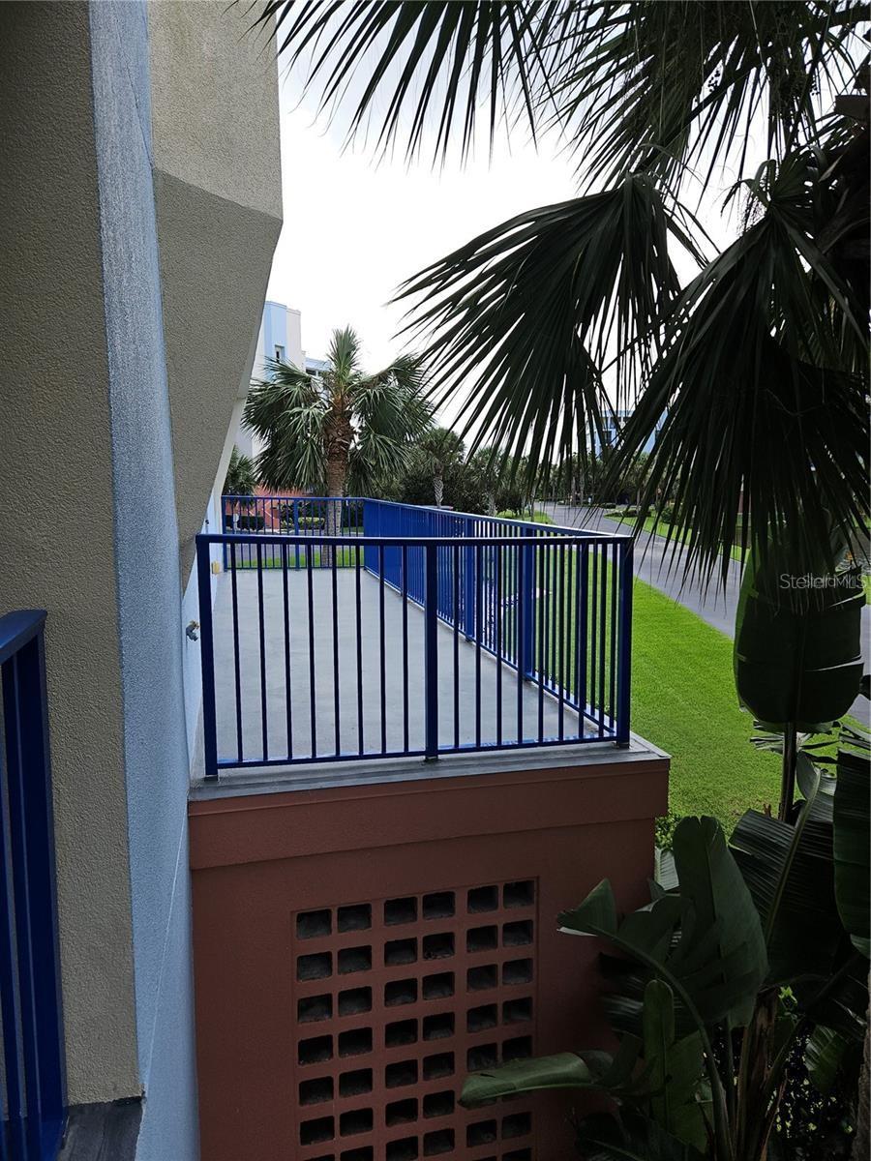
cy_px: 580
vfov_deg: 73.9
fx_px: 772
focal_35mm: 23
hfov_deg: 58.9
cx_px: 436
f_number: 1.8
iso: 25
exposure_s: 1/542
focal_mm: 5.4
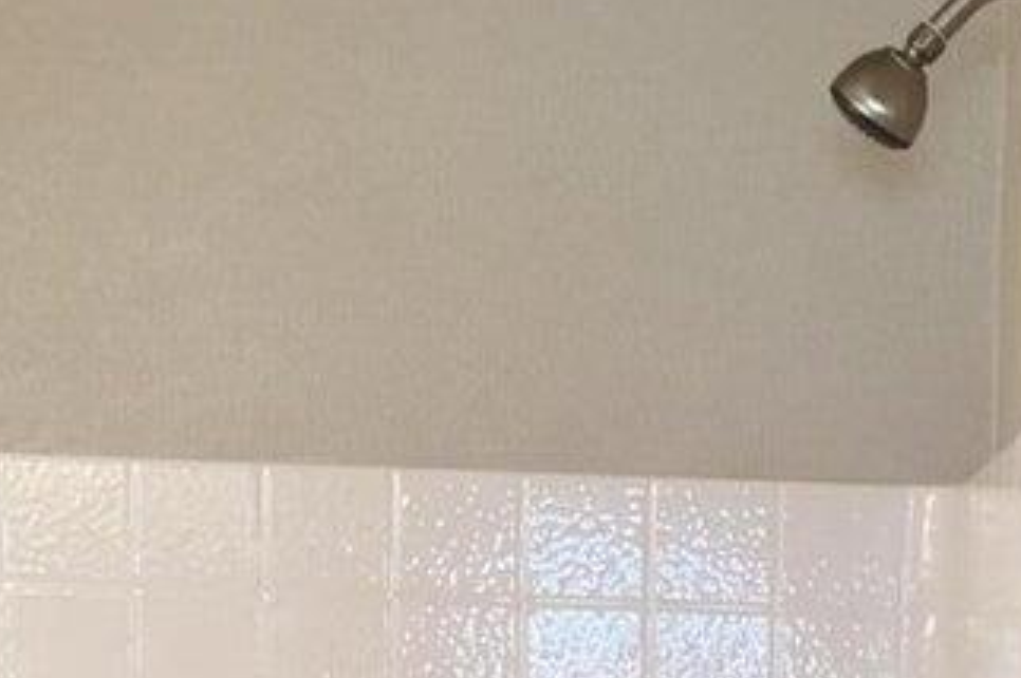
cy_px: 1438
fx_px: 3626
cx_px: 896
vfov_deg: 9.8
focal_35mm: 128
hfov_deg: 15.9
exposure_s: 1/15
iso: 25
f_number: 2.2
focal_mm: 4.15
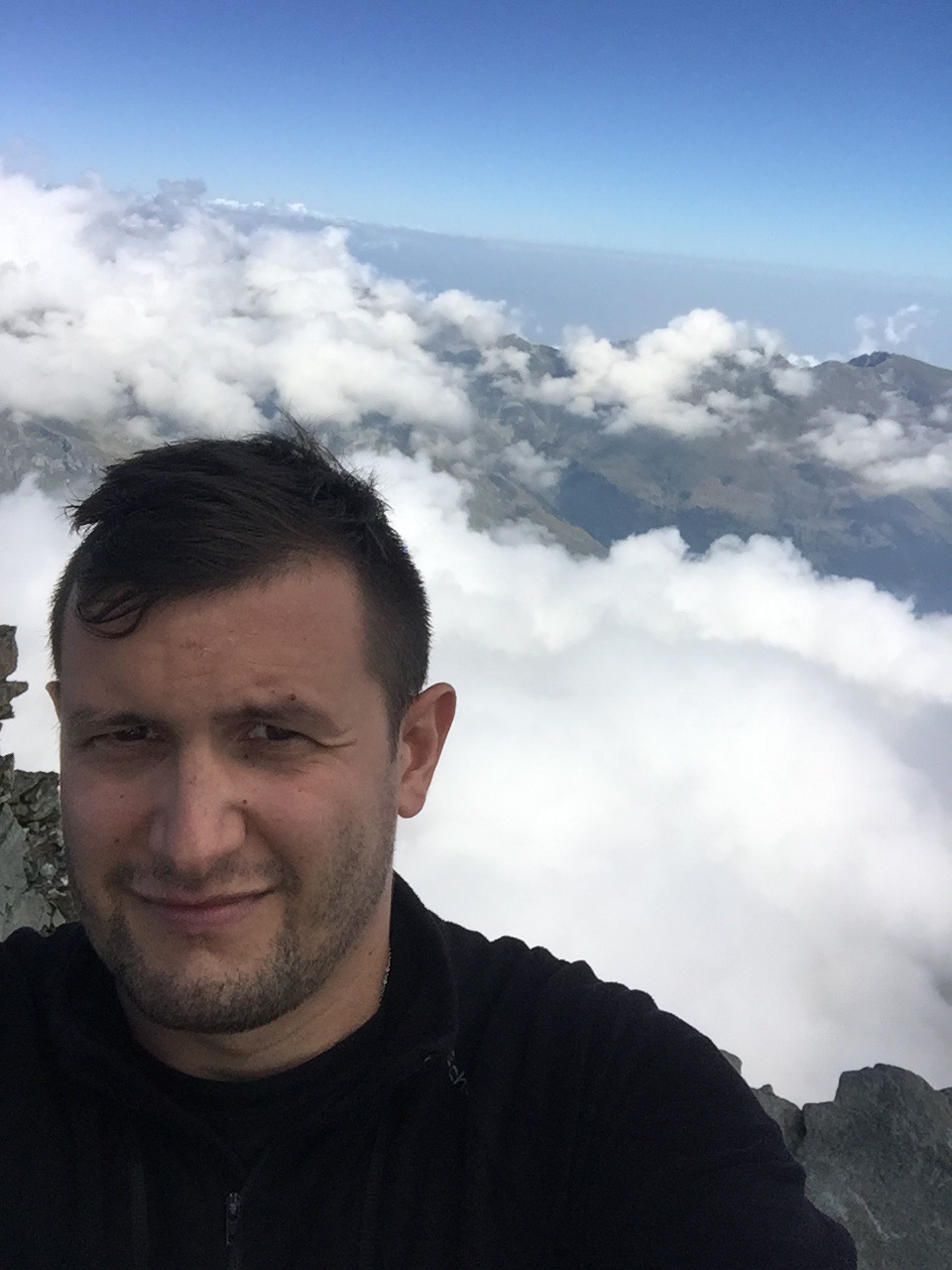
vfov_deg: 58.4
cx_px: 476
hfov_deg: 45.4
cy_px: 635
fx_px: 1137
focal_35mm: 31
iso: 32
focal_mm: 2.65
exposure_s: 1/1739
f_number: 2.2
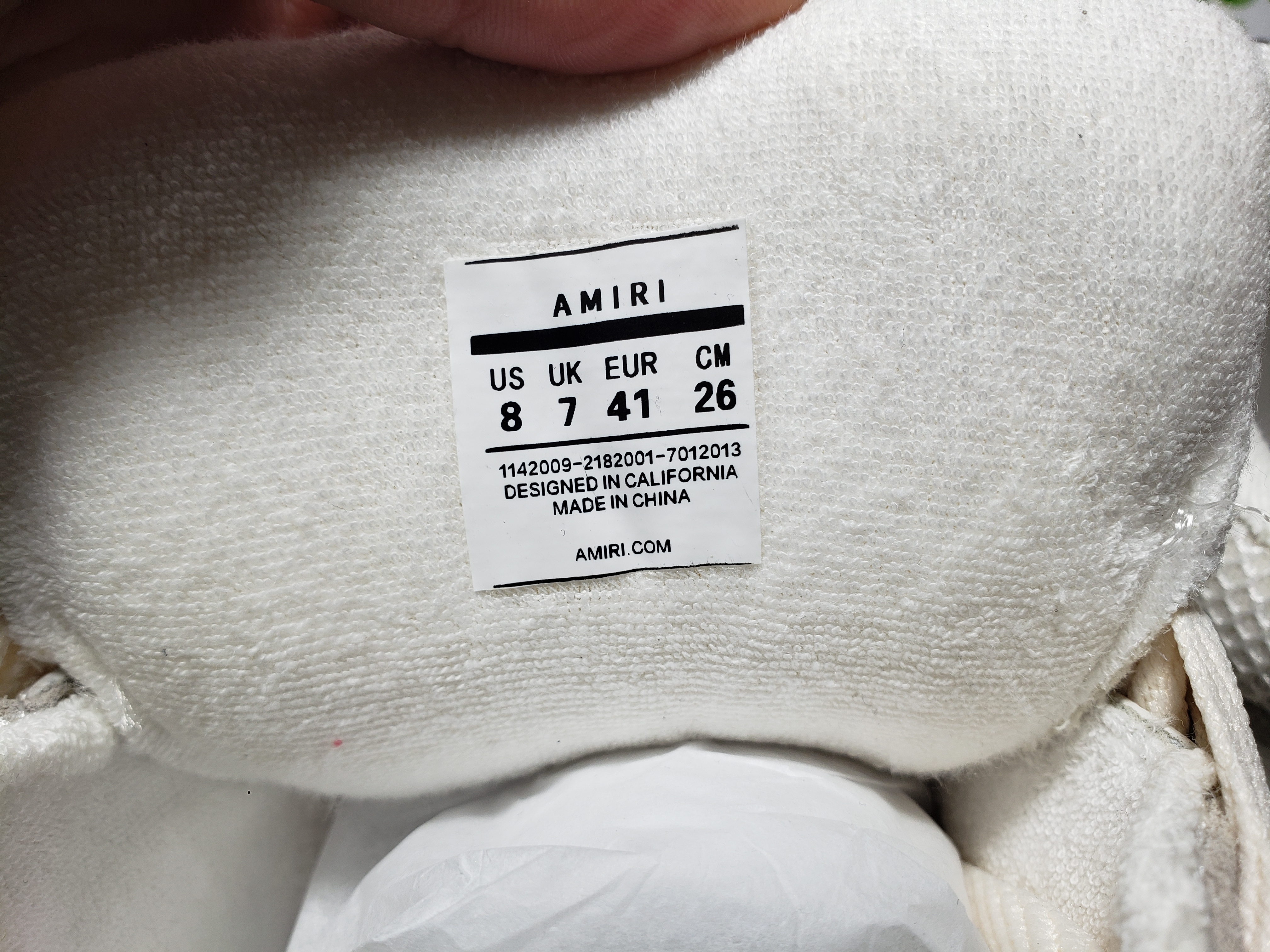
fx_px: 954
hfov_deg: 67.3
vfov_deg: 53.1
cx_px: 635
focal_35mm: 26
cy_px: 476
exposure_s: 1/265
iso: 50
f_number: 2.4
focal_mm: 4.3
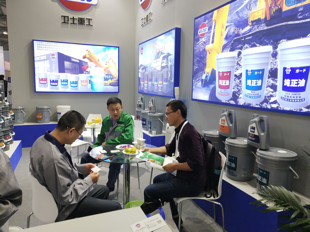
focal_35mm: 30
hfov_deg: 60.0
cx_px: 155
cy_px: 116
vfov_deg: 46.8
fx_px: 269
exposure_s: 1/50
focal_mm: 3.95
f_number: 1.8
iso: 135
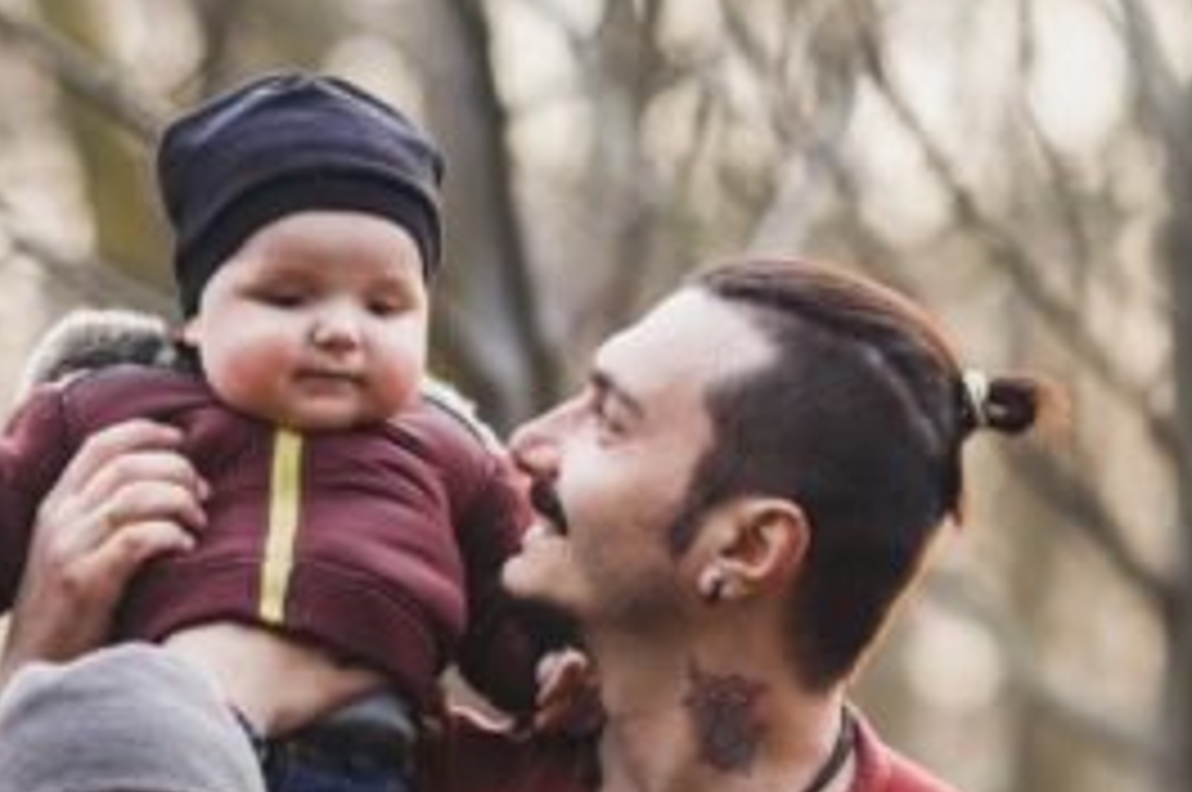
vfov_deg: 15.8
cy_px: 565
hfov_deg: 23.6
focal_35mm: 86
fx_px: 2844
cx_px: 409
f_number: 7.1
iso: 2000
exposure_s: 1/40
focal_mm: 35
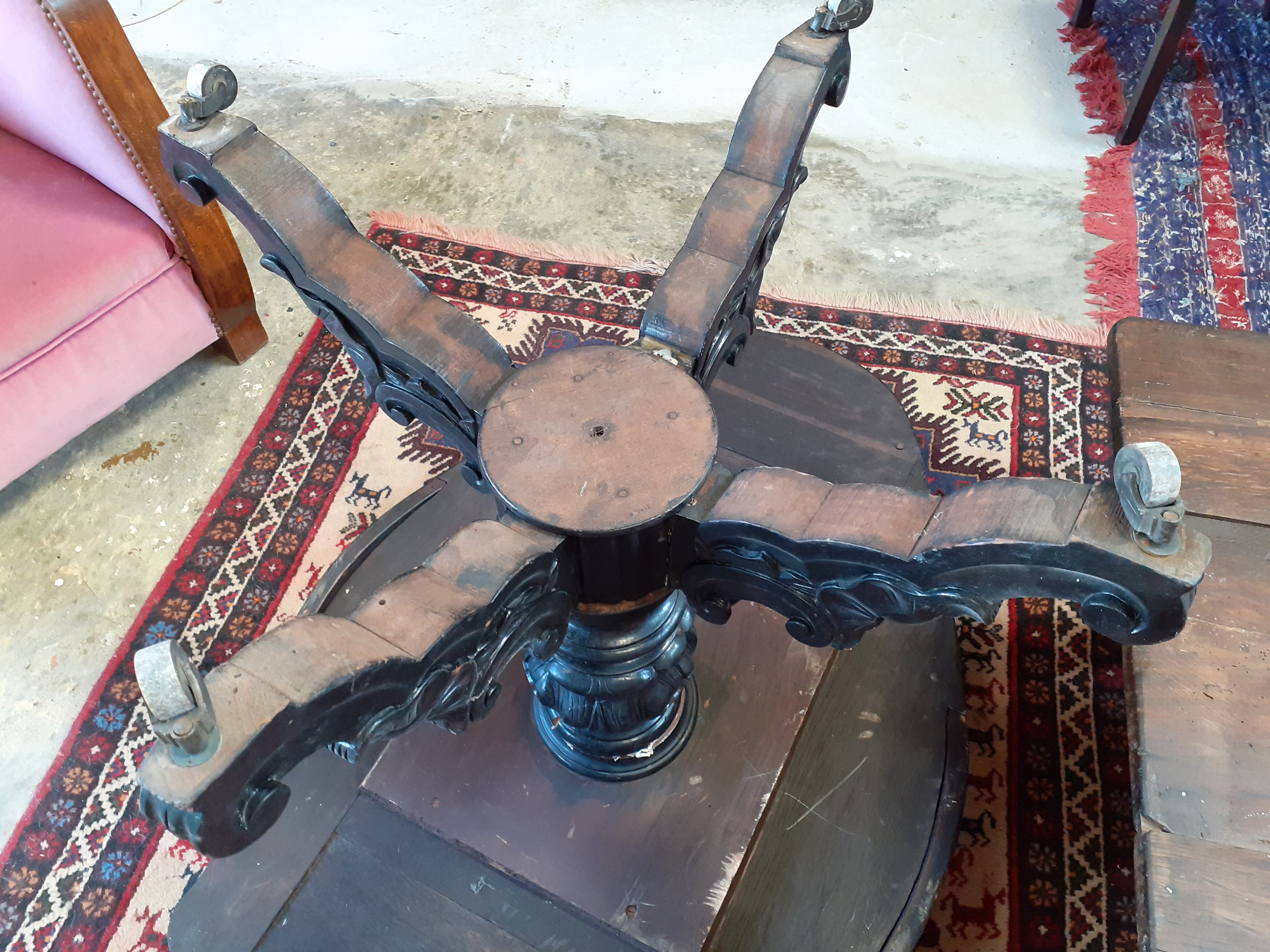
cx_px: 635
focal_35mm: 27
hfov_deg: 65.3
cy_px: 476
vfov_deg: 51.4
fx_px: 991
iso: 160
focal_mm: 3.6
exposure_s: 1/50
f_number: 1.9
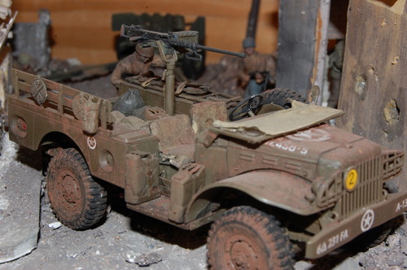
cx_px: 204
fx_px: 813
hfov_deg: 28.1
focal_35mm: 72
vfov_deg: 18.9
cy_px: 135
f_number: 16
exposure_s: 1/125
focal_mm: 48
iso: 200
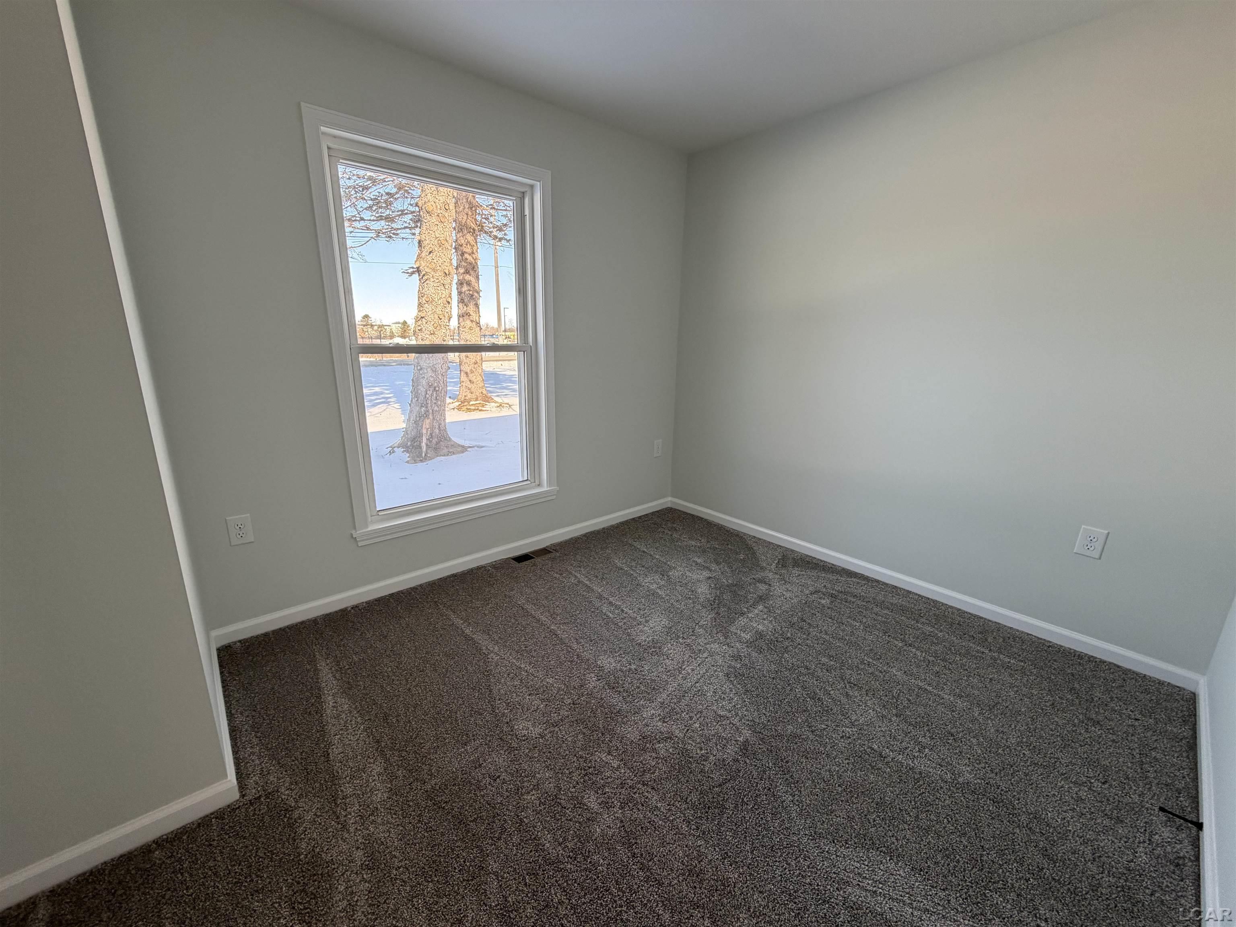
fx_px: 500
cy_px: 464
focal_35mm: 14
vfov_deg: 85.7
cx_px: 618
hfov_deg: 102.1
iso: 100
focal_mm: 2.22
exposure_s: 1/121
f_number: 2.2
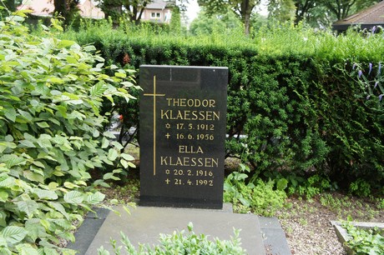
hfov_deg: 49.6
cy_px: 128
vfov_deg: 34.2
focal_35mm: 39
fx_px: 416
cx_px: 192
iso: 800
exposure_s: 1/250
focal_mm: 26
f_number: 5.6
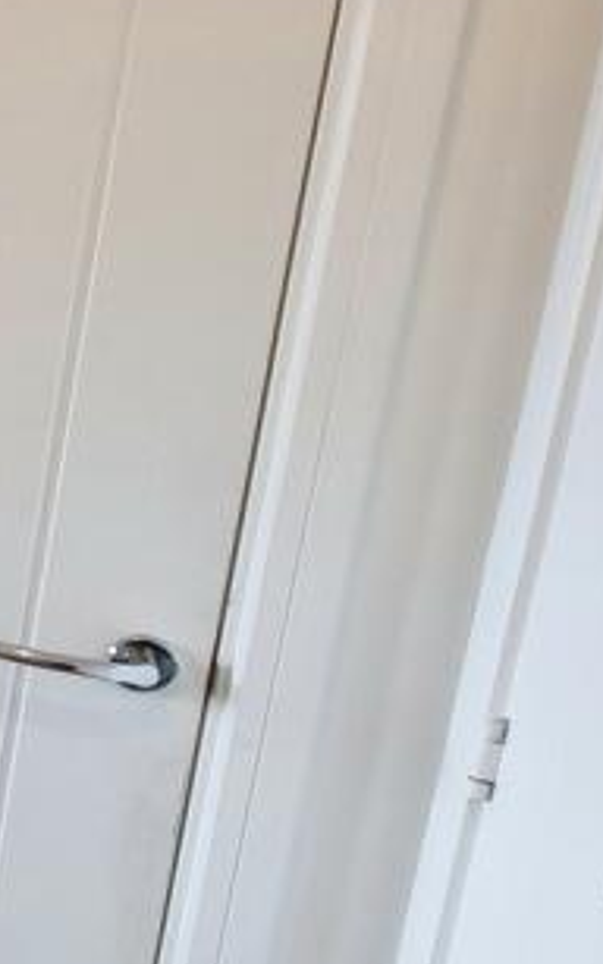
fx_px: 1209
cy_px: 411
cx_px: -889
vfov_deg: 43.4
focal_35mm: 46
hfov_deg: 14.7
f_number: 2.2
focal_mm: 2.2
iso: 64
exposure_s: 1/50
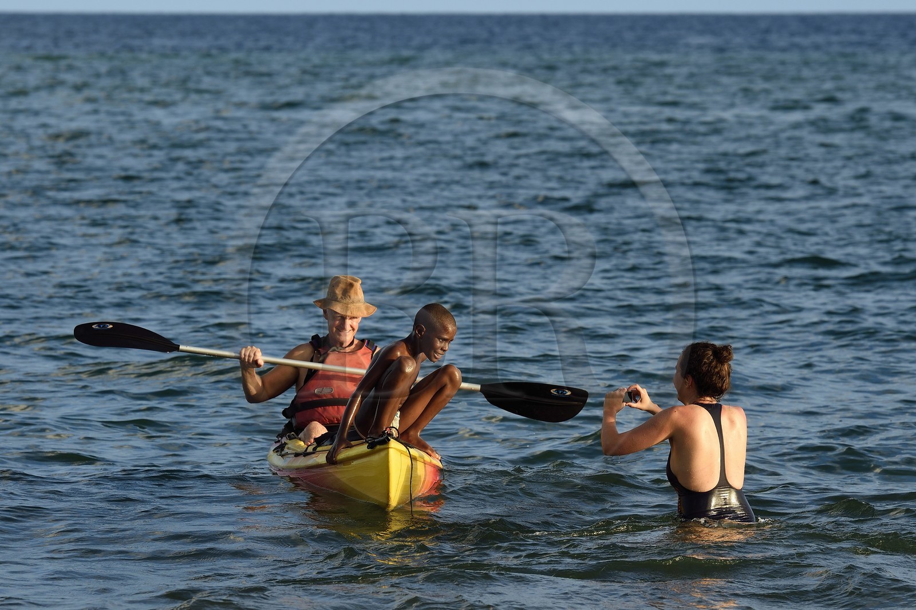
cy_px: 305
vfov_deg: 6.9
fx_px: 5088
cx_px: 458
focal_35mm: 200
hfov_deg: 10.3
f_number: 7.1
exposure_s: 1/320
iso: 200
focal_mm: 200
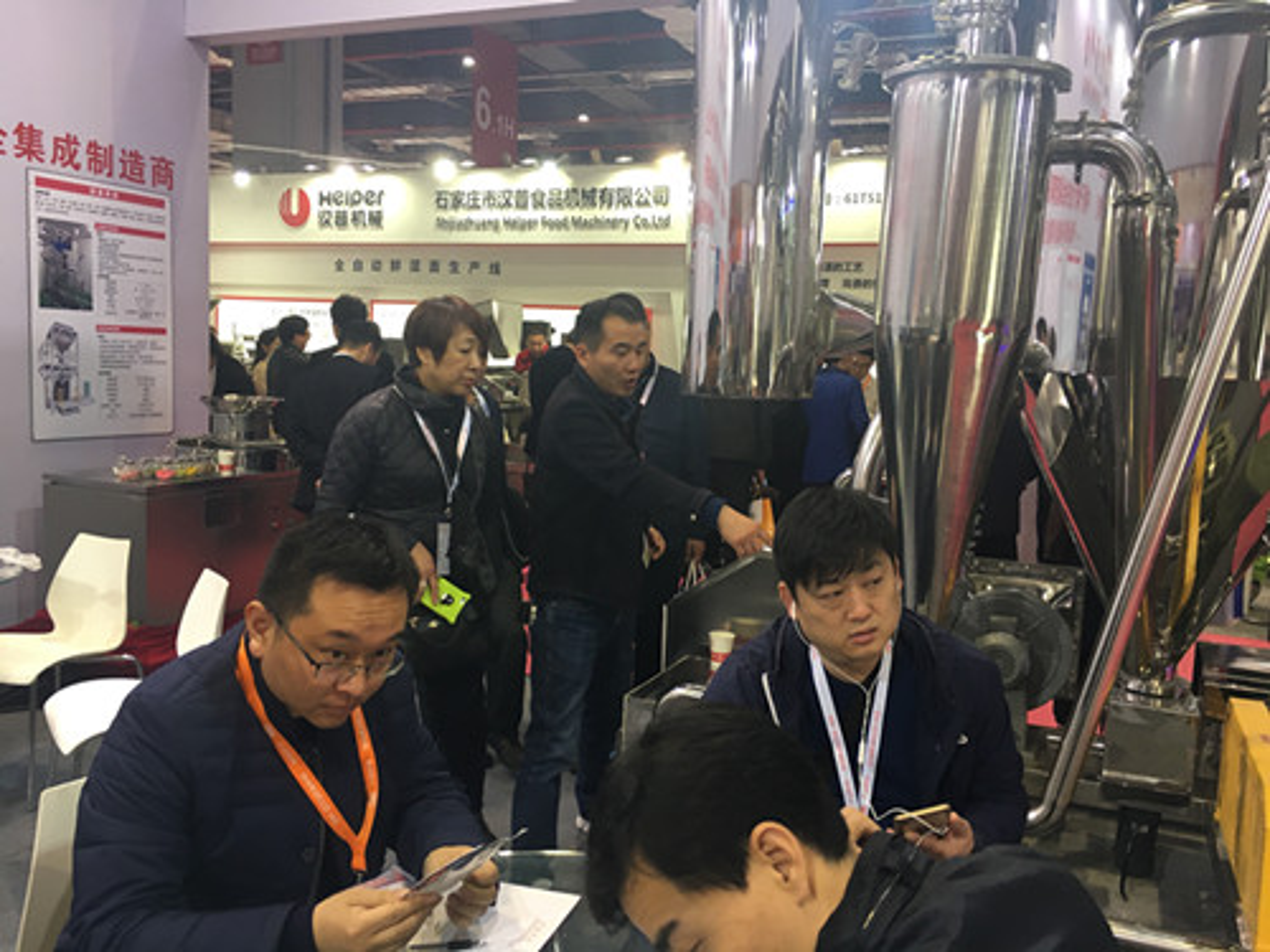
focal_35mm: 29
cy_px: 476
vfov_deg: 48.2
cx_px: 635
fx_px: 1064
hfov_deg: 61.7
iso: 40
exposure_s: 1/33
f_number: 2.2
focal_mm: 4.15
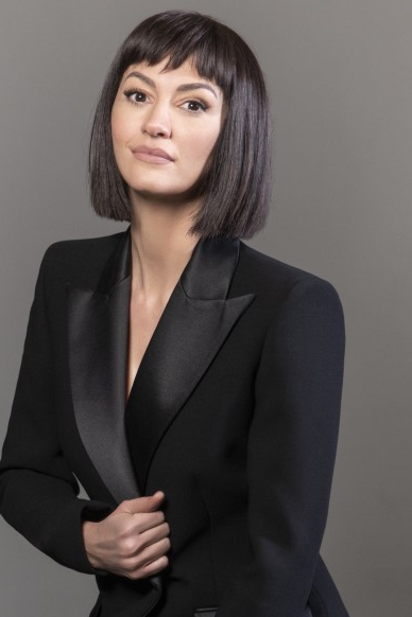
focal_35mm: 204
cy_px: 398
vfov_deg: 10.1
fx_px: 3502
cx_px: 133
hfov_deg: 6.7
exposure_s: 1/125
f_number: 13
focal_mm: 110
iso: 250
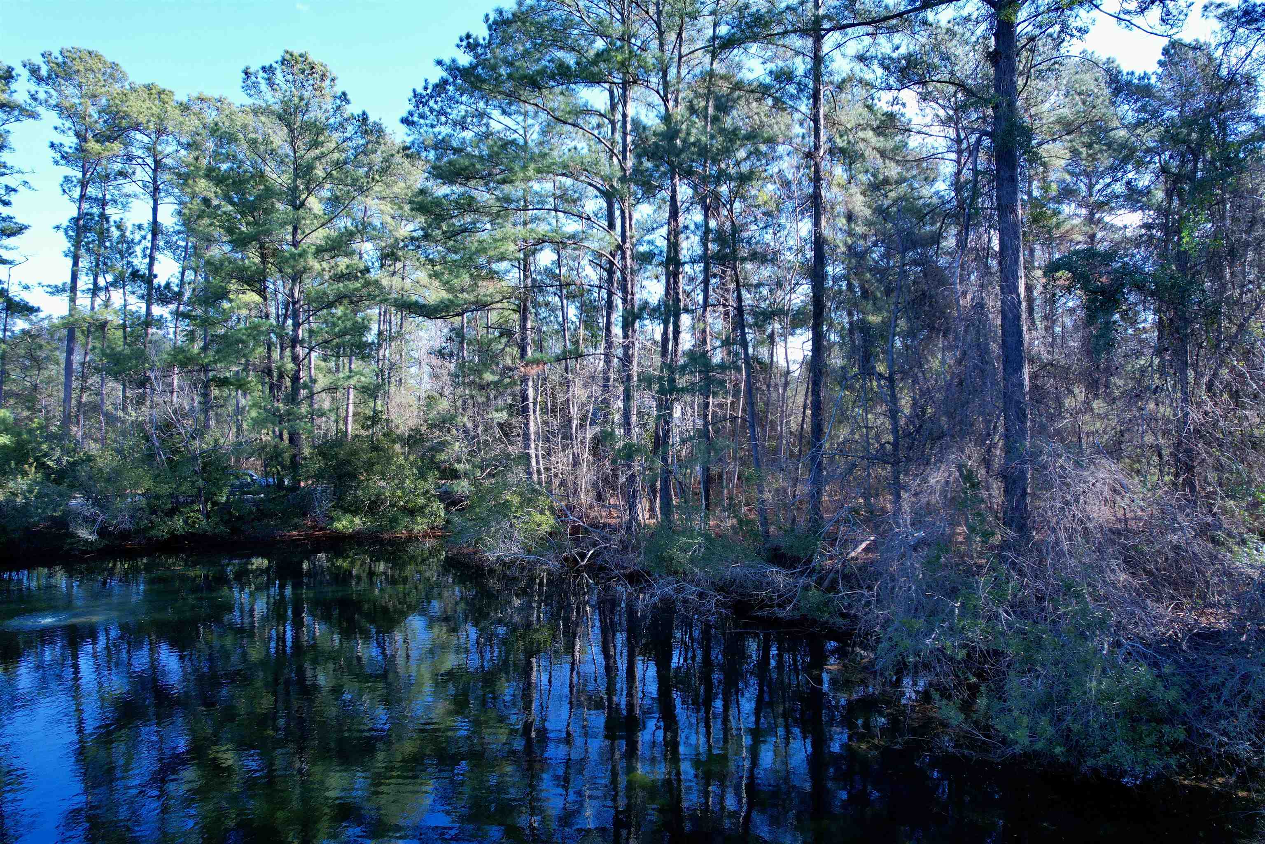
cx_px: 632
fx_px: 773
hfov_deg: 78.6
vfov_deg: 57.2
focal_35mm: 22
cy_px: 422
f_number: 2.8
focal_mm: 8.38
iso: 100
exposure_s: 1/320
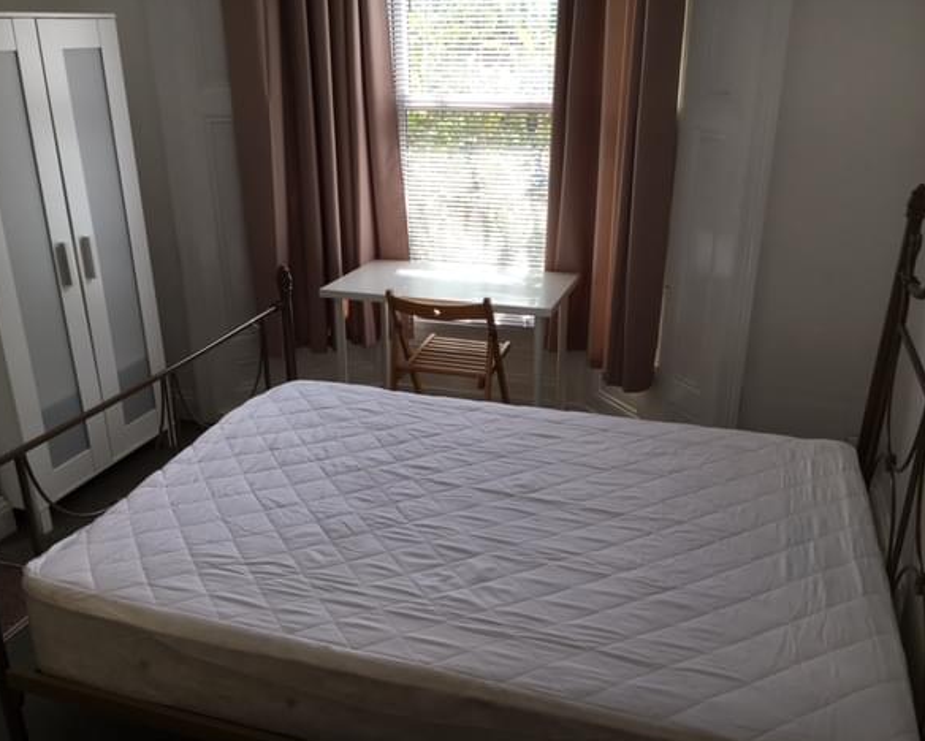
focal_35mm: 31
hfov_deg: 57.1
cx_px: 459
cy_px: 374
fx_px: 849
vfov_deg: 47.2
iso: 25
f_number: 2.2
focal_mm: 4.15
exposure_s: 1/193
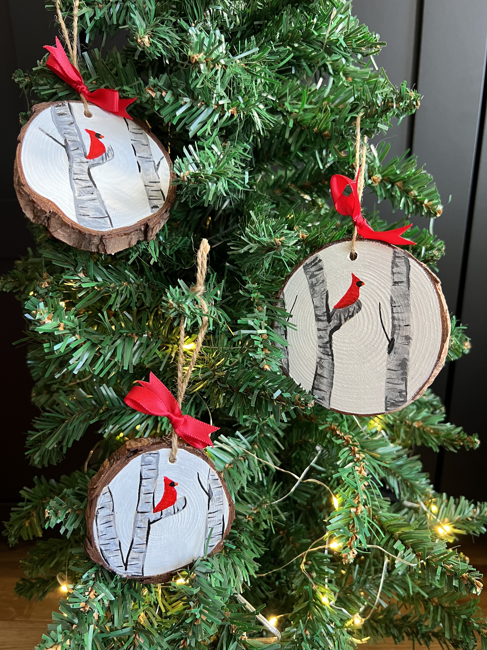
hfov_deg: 53.1
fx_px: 488
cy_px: 325
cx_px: 244
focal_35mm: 26
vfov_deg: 67.3
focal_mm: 5.7
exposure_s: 1/52
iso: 320
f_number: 1.5
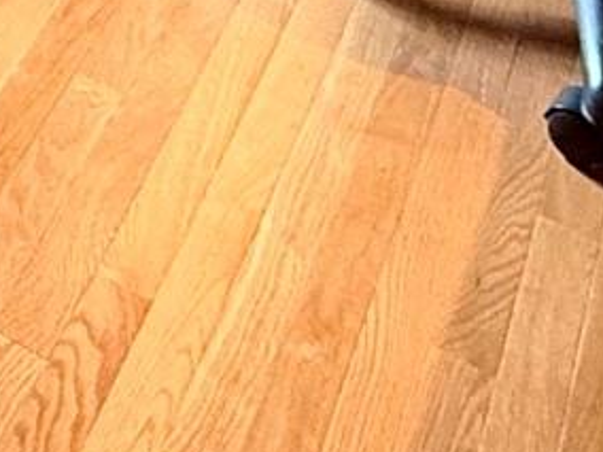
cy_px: -1080
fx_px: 1759
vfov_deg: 9.5
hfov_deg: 17.7
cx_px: -270
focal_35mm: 101
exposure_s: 1/60
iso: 400
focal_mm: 2.22
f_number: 2.2
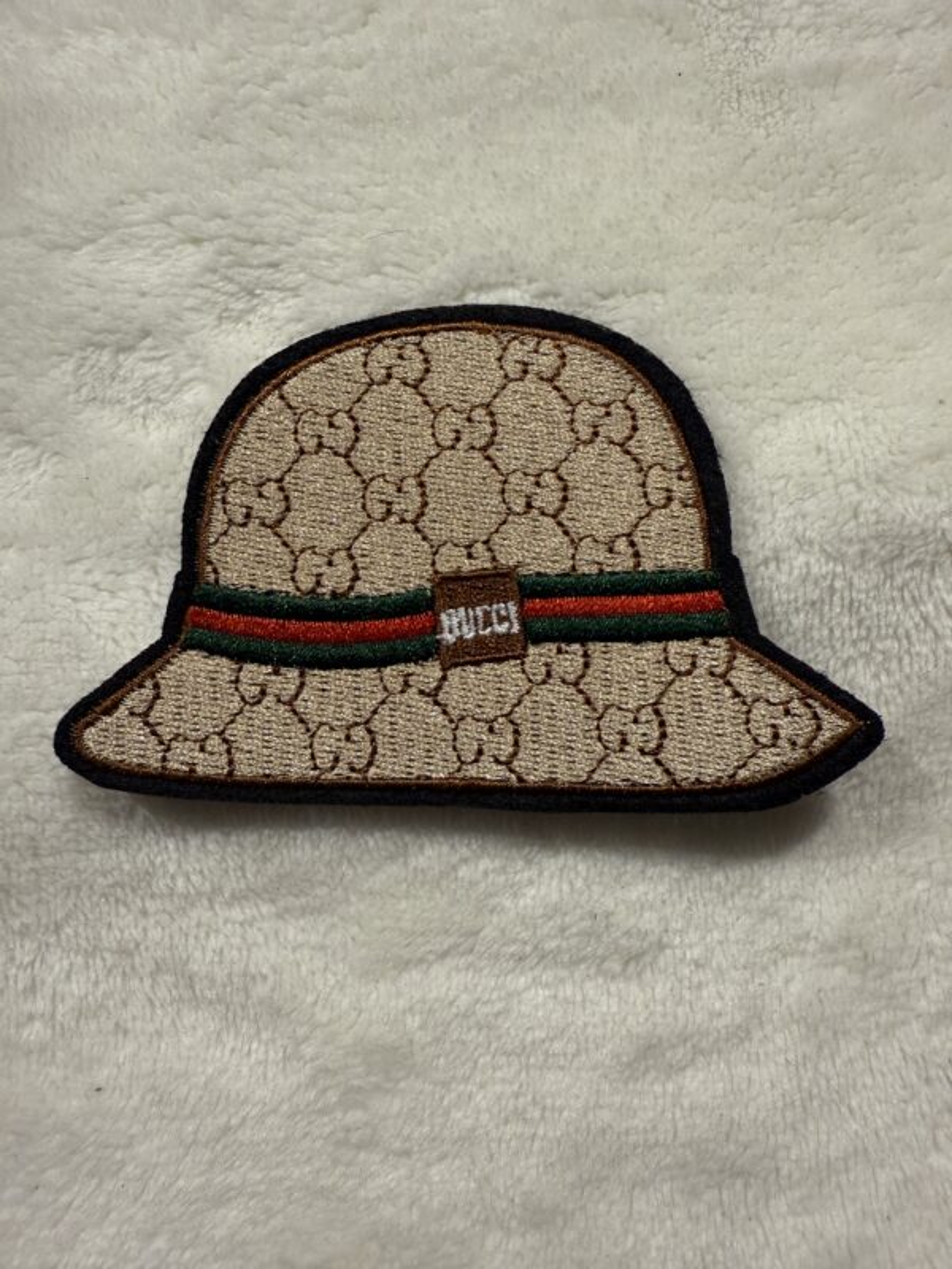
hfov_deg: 56.8
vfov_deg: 71.6
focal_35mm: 24
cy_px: 634
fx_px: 880
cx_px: 476
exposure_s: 1/30
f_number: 2.2
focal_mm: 2.22
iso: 125
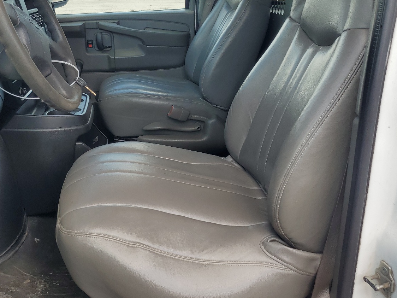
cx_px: 148
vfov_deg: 38.4
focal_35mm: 37
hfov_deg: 49.6
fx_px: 424
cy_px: 113
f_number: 1.5
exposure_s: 1/556
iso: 50
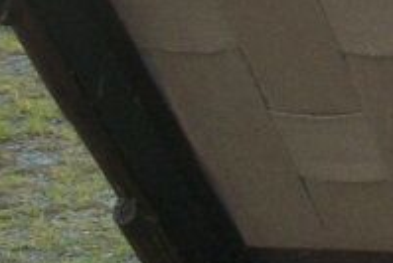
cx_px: 946
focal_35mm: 214
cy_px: 182
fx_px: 2338
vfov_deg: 6.4
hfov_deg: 8.7
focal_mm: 5.7
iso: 80
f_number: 2.9
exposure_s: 1/100
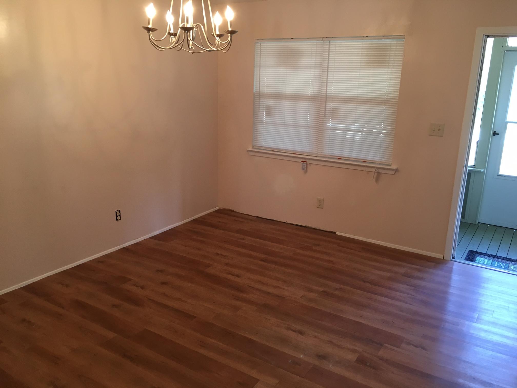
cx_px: 258
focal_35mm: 29
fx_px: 433
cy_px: 194
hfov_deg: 61.7
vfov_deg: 48.2
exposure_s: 1/30
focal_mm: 4.15
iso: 80
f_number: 2.2
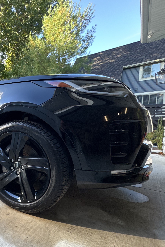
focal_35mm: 22
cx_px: -10
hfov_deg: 45.4
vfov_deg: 78.4
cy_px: 136
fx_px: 151
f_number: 2.2
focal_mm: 2.22
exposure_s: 1/99
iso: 125
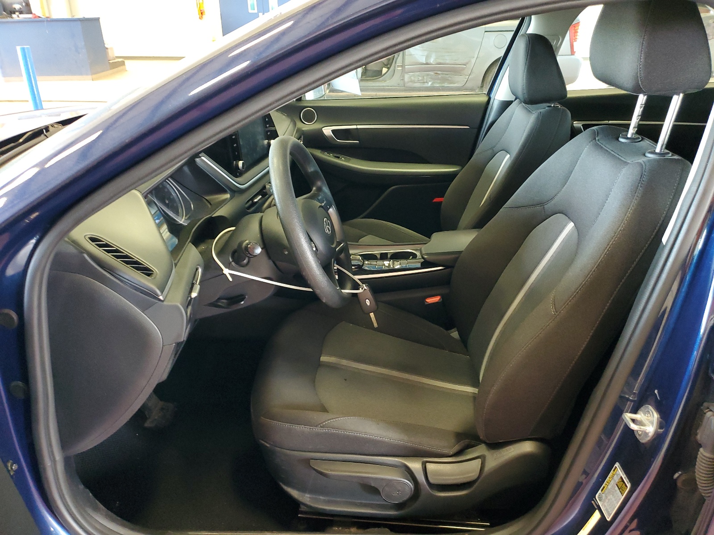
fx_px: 536
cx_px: 357
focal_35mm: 26
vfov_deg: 53.1
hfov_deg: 67.3
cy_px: 268
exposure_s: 1/24
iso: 289
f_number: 1.5
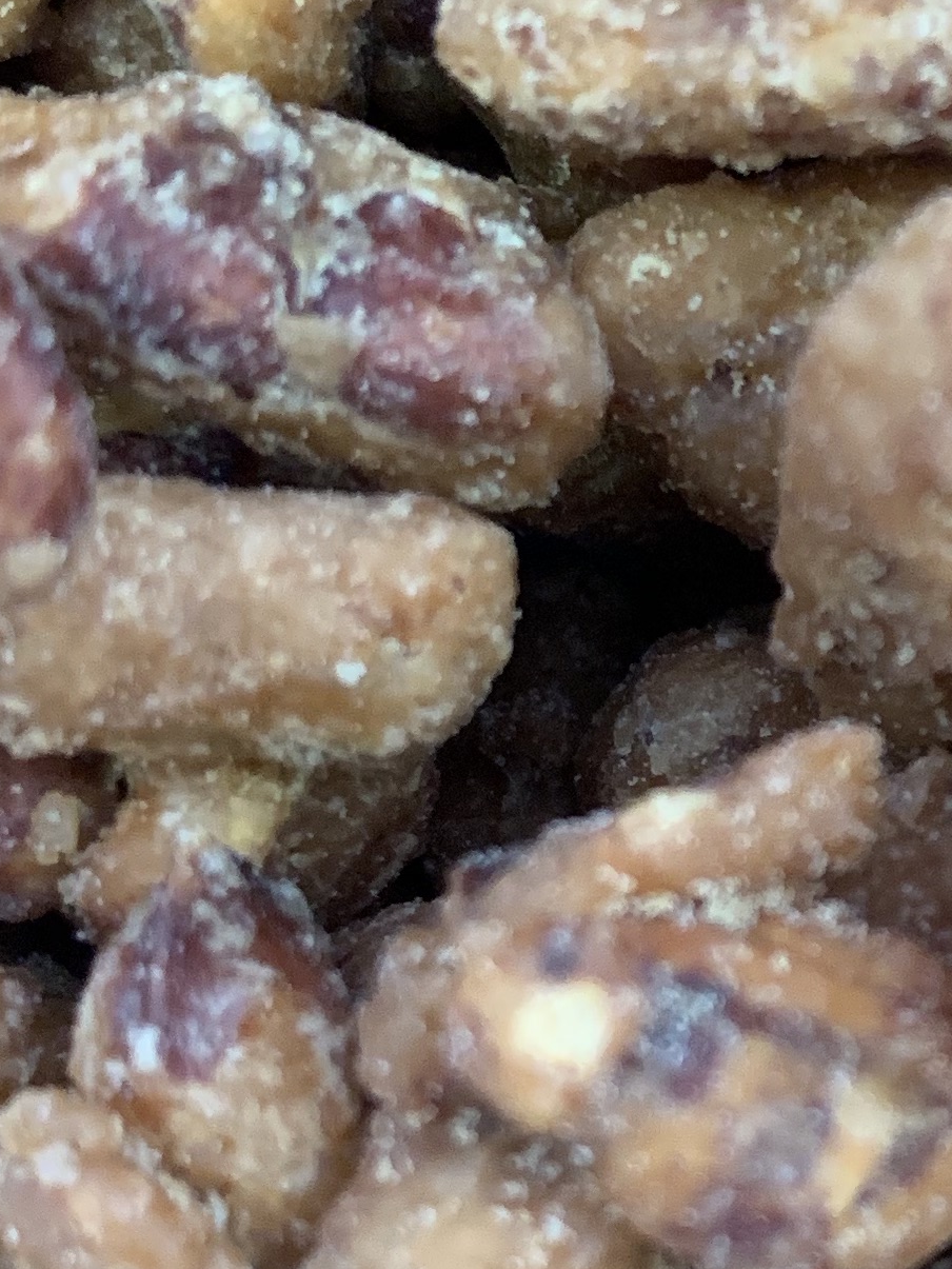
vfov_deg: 22.4
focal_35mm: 87
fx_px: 3190
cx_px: 1120
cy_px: 840
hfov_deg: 16.3
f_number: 1.8
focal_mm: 4.25
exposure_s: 1/50
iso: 400
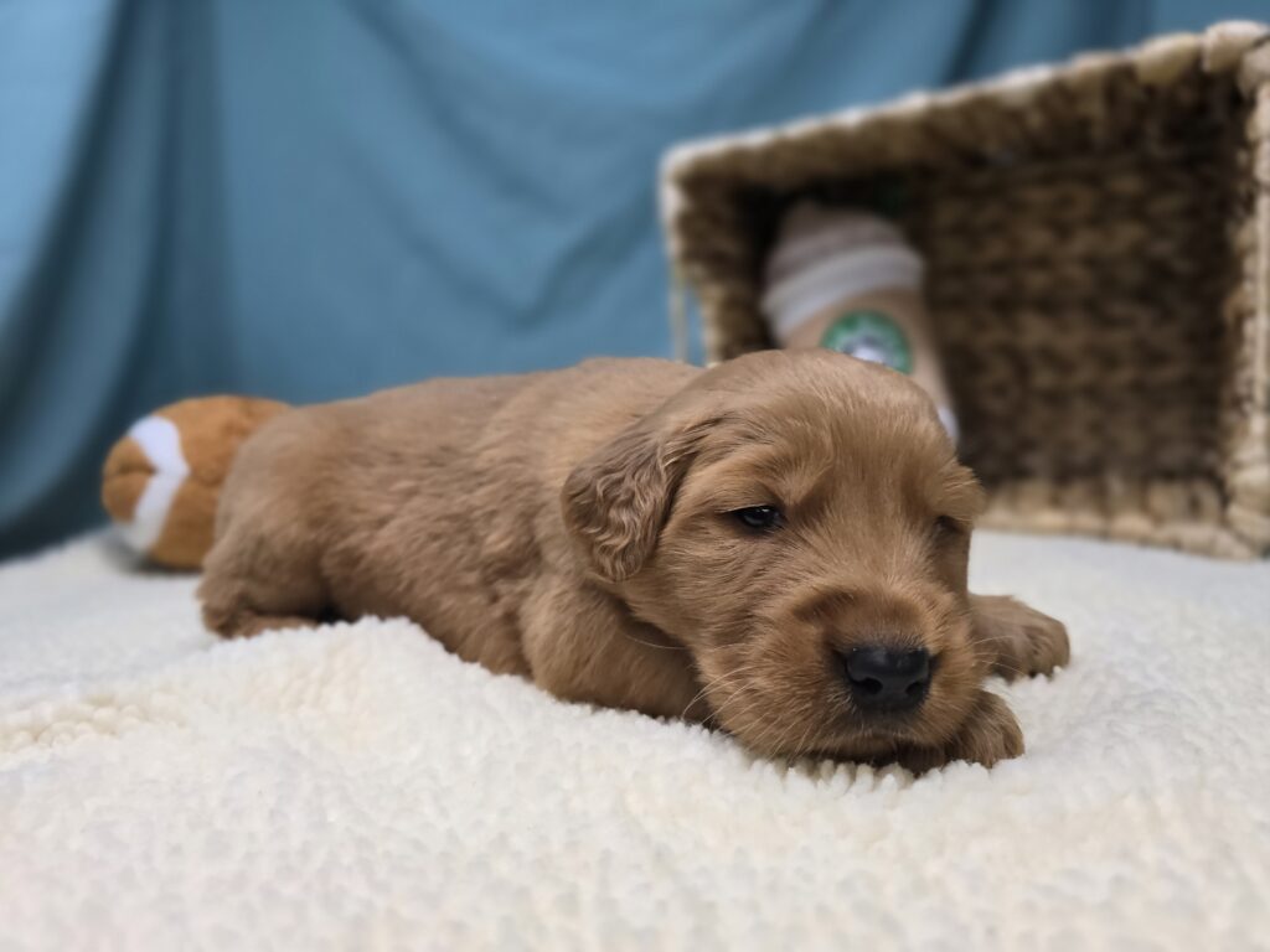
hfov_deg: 73.9
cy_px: 476
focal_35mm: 23
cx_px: 635
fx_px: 844
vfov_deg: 58.9
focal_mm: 6.3
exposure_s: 1/359
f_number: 1.7
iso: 200
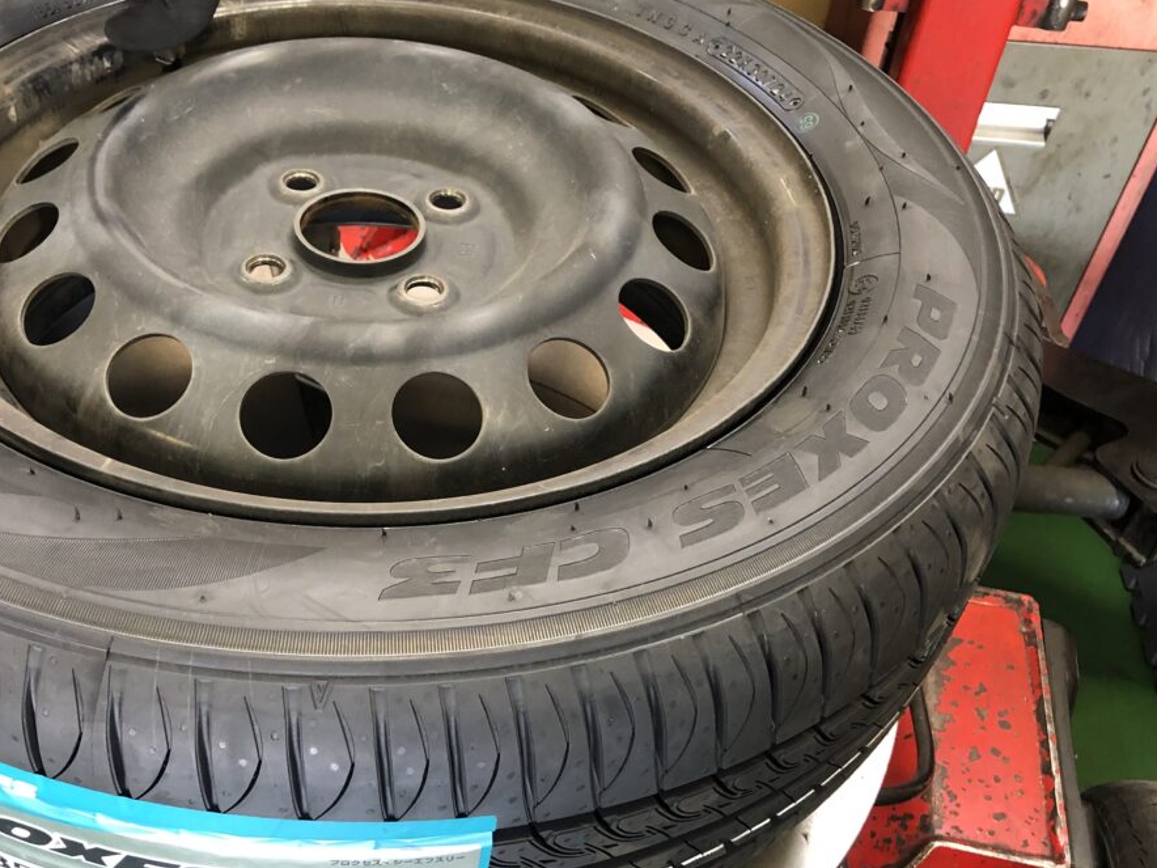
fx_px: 1270
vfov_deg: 37.6
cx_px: 438
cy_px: 496
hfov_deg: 48.5
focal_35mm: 38
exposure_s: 1/15
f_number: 1.8
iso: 80
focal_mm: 3.99
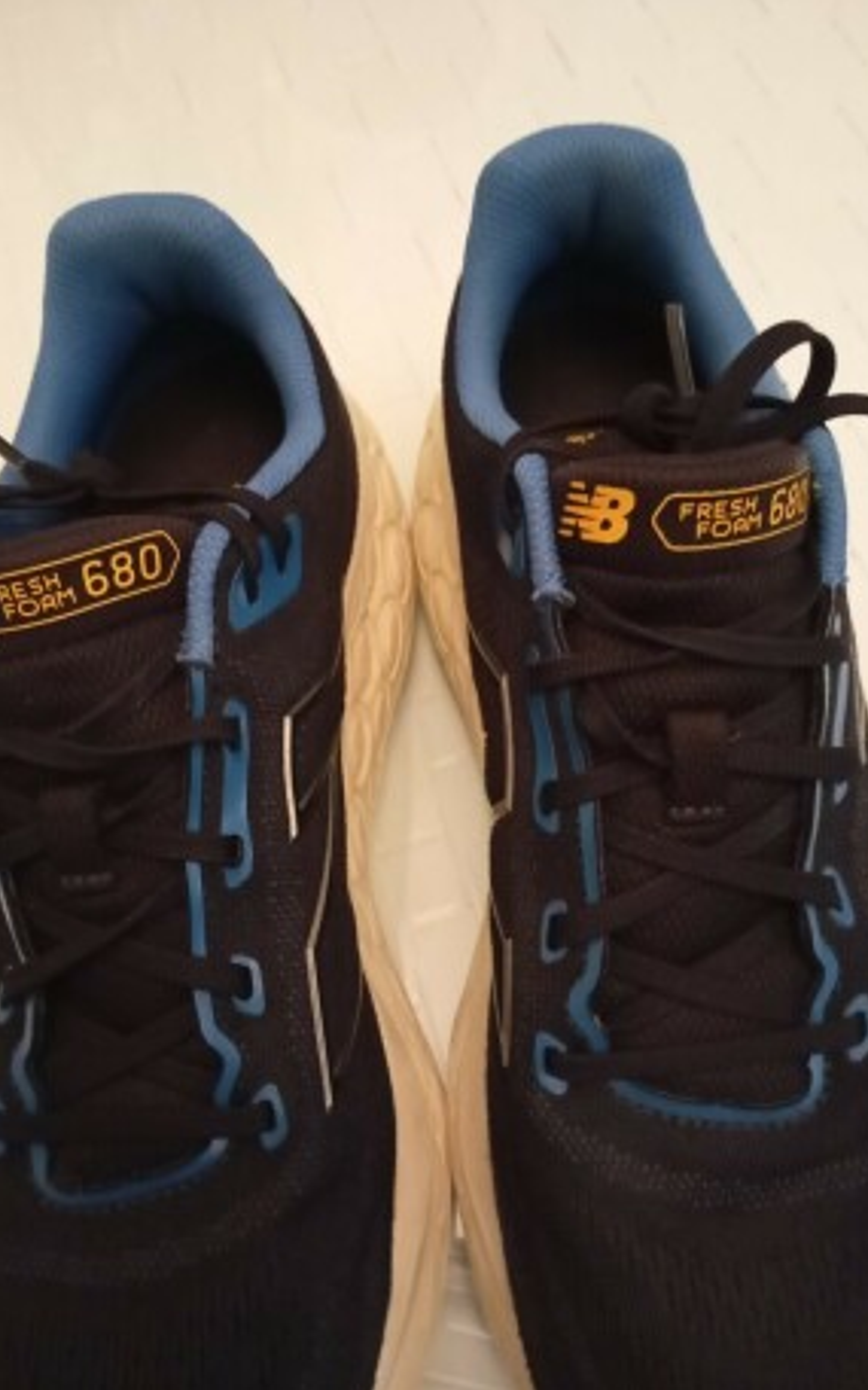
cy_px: 695
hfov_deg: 41.8
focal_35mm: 30
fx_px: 1135
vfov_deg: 62.9
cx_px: 414
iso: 4032
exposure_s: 1/16.7
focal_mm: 4.27
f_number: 1.8
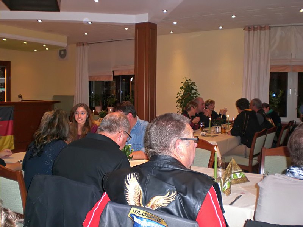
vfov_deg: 37.7
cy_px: 114
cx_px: 152
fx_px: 333
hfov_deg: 49.0
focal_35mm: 38
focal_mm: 6.3
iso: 200
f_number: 3.1
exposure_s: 1/60
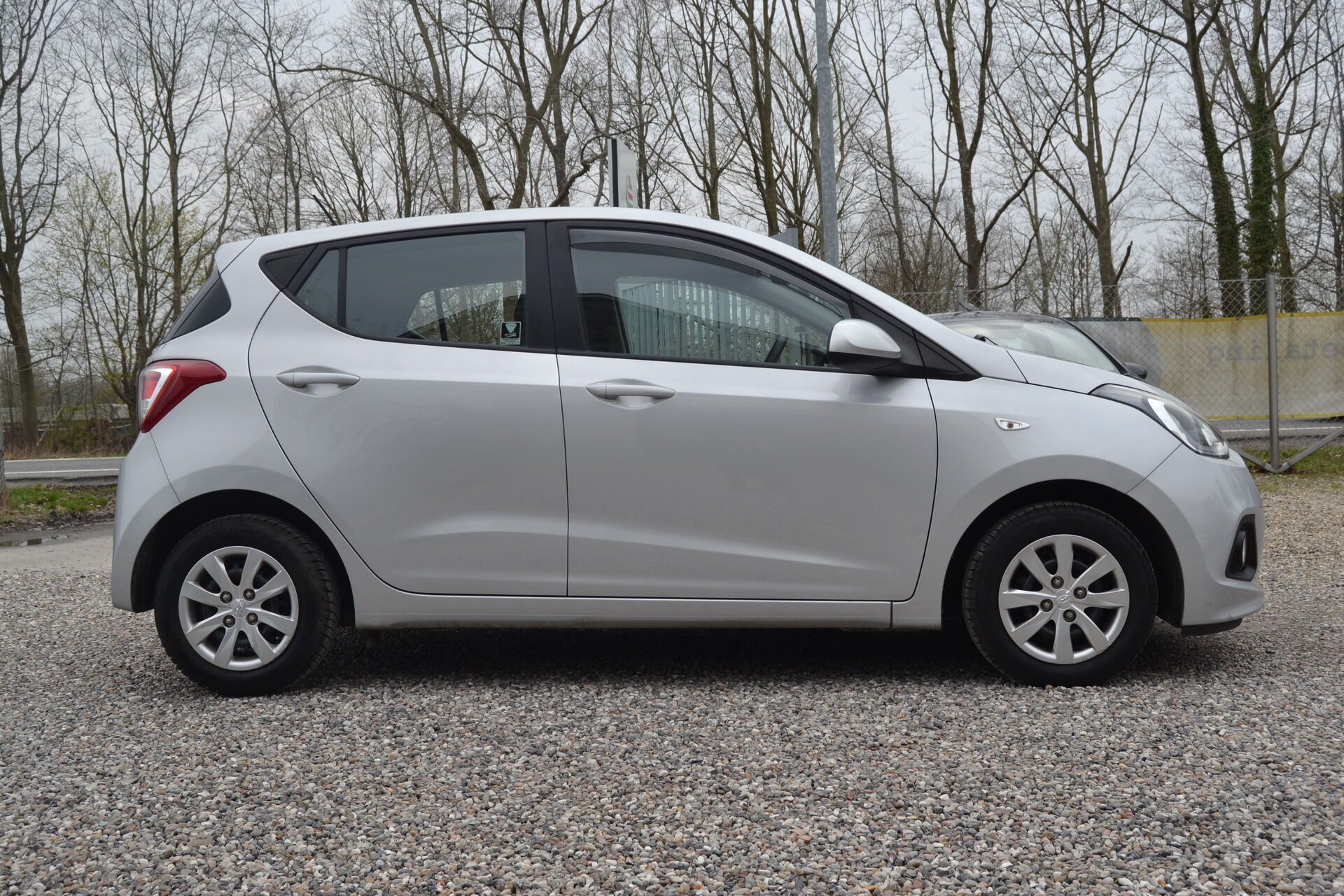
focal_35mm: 34
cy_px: 448
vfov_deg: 38.4
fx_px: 1288
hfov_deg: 55.1
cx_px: 672
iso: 100
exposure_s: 1/250
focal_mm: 23
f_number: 8
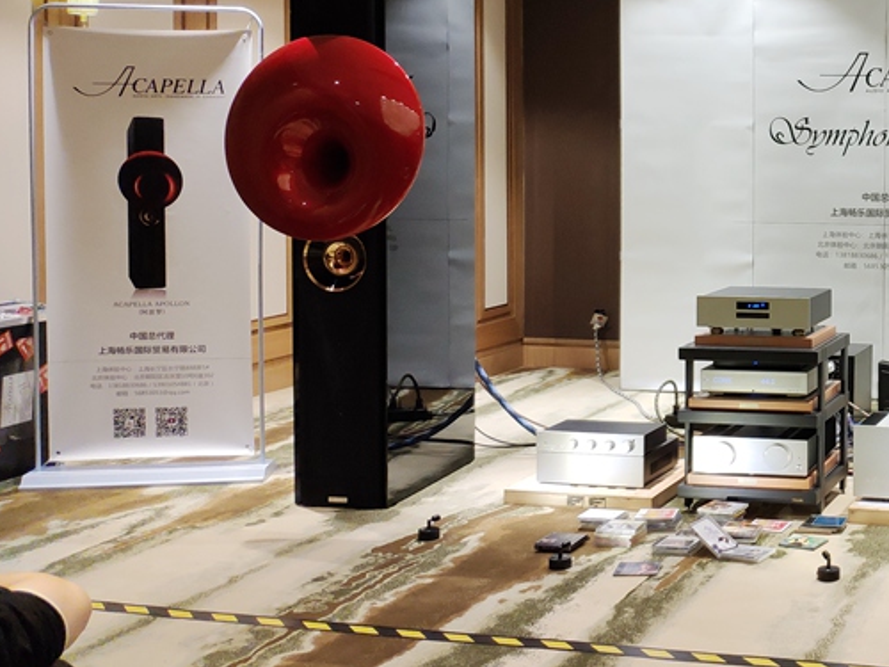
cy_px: 197
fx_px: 1104
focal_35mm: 43
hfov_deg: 38.6
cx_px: 901
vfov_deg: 33.2
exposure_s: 1/50
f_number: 1.8
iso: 316
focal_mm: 4.22
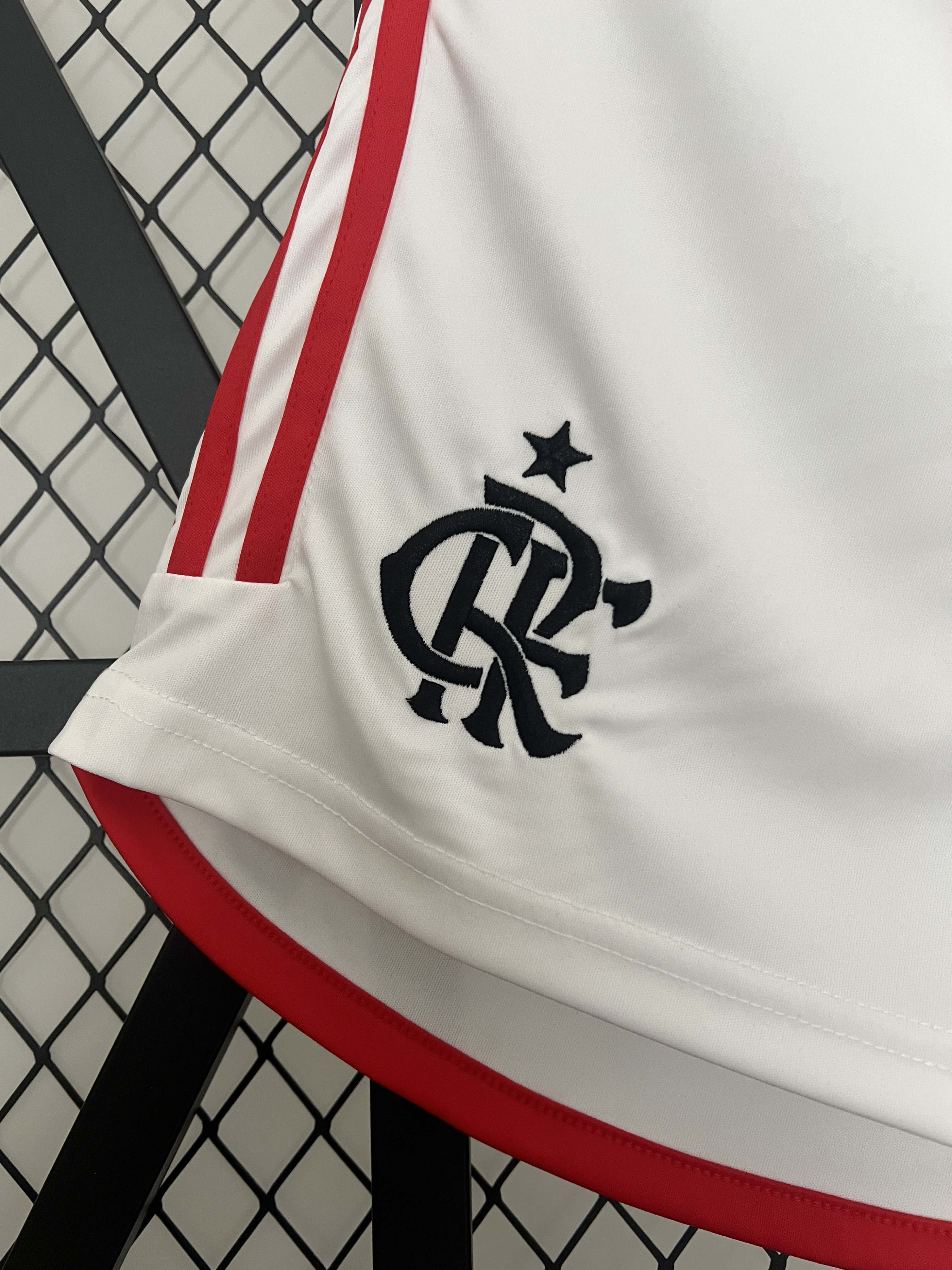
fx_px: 990
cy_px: 651
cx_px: 460
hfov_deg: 51.3
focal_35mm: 27
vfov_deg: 65.3
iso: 160
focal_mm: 5.7
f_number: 1.5
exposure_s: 1/50
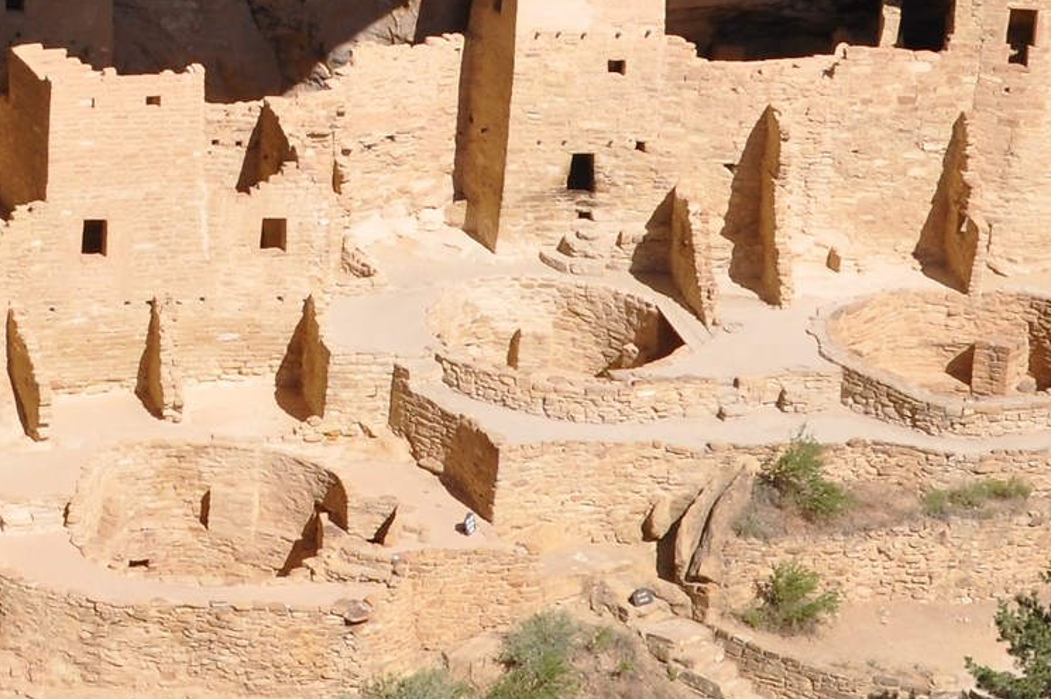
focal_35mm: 116
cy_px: 250
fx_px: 3383
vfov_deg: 11.8
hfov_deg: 17.1
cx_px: -89
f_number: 10
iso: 200
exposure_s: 1/400
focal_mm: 24
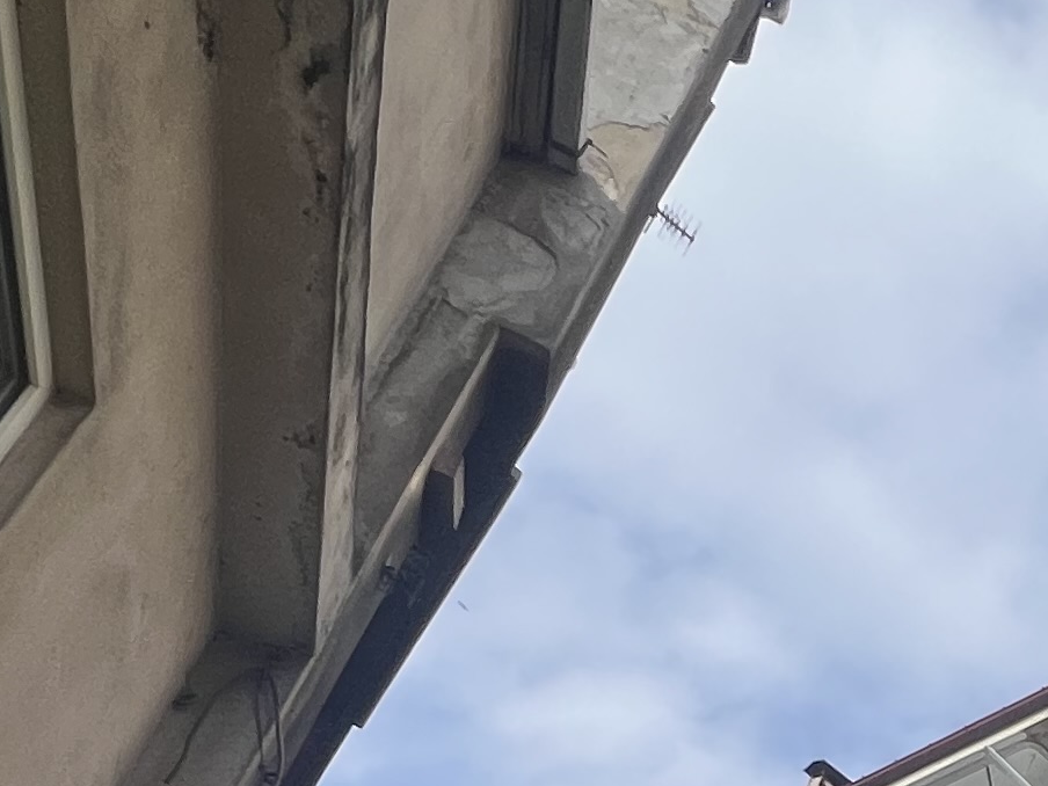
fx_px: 1756
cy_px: 1228
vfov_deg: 20.8
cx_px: 1428
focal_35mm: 58
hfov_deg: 26.9
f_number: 1.8
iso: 32
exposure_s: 1/1908
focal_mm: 1.57
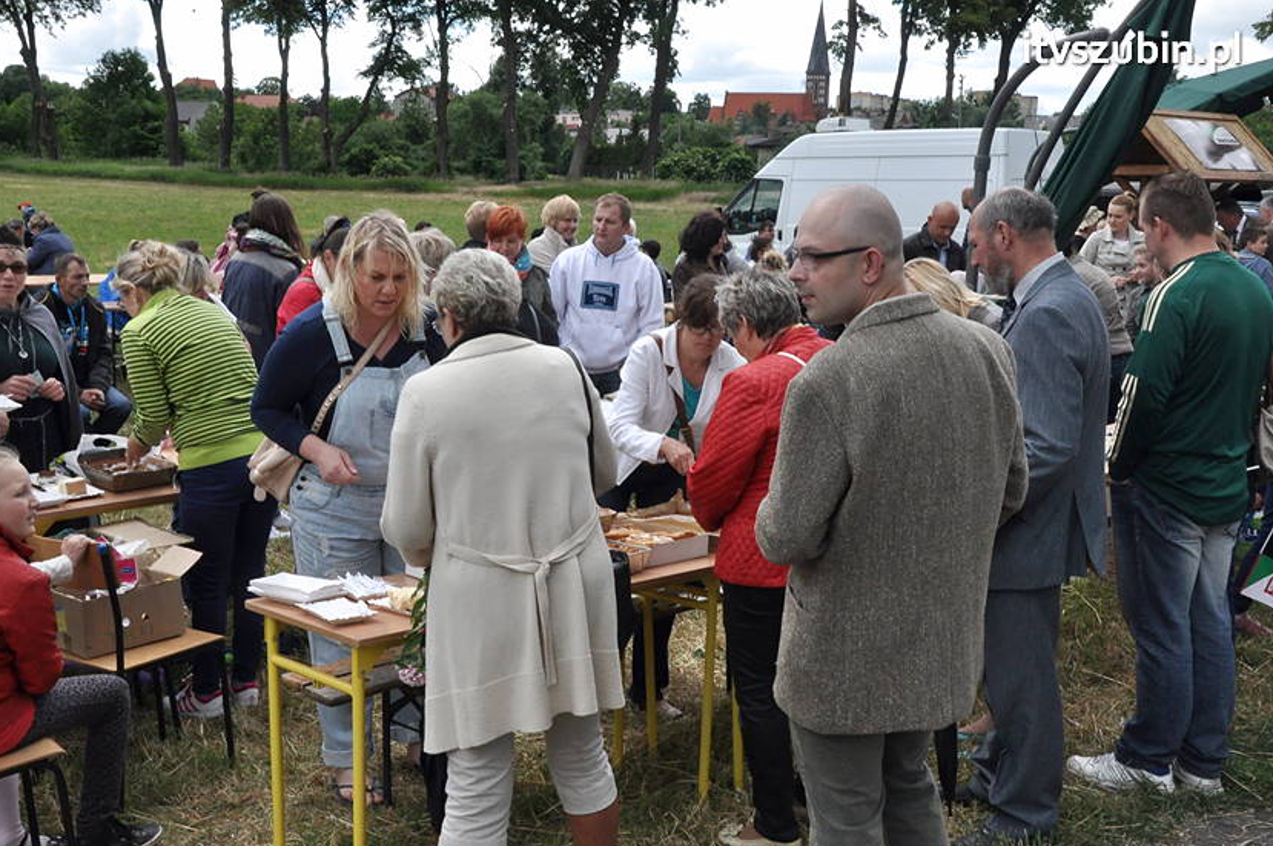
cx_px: 622
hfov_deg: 48.5
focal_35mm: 40
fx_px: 1413
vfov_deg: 33.3
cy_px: 431
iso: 1250
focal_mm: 26
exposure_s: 1/160
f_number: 22
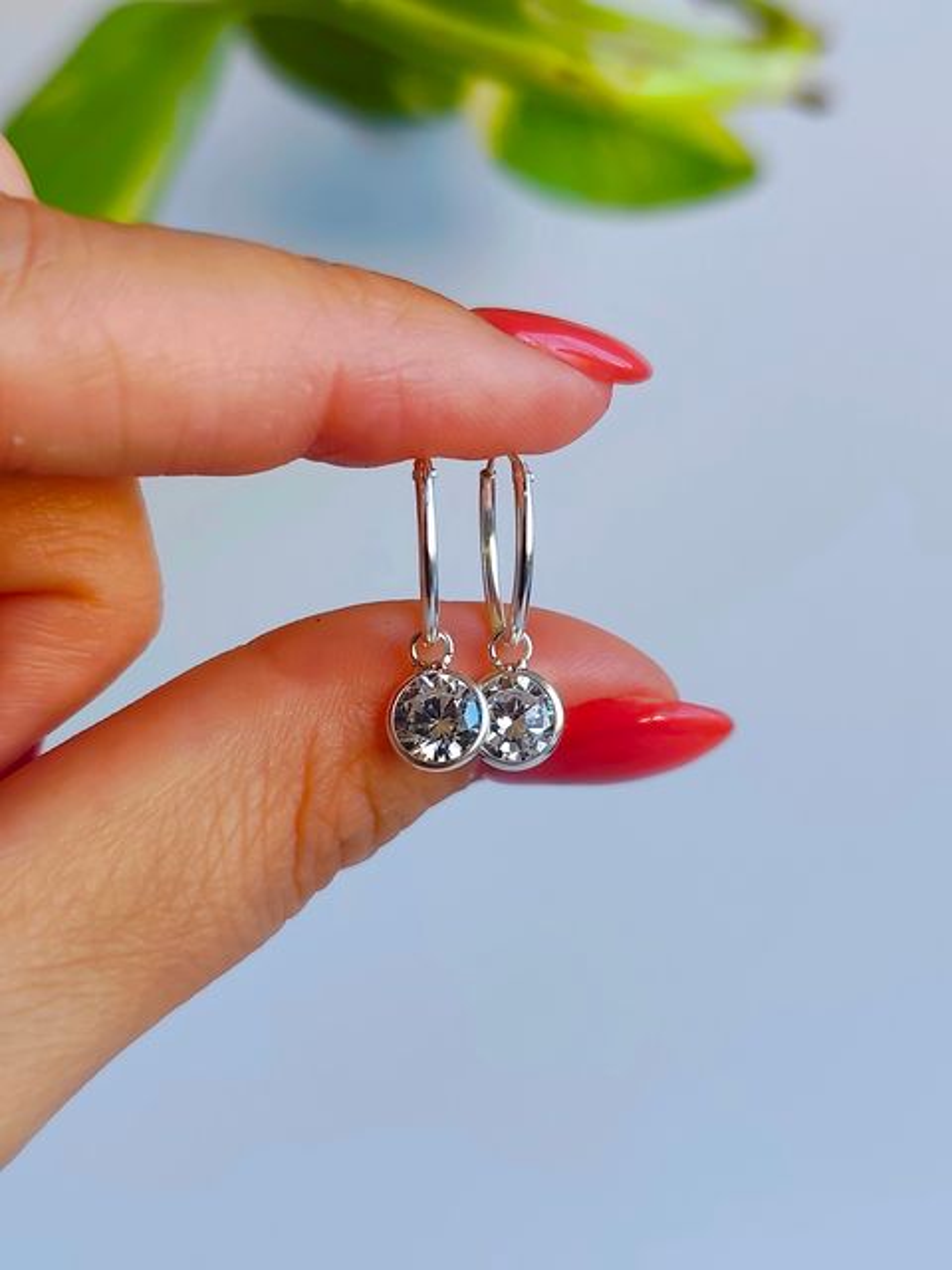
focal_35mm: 46
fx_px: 1687
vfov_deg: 41.2
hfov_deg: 31.5
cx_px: 476
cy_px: 635
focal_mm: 6.19
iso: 100
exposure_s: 1/100
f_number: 1.65
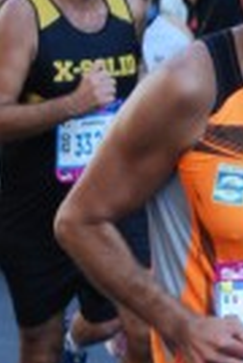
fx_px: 4190
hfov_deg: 3.3
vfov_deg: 4.9
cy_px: 352
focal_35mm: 416
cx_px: 239
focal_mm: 62
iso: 1000
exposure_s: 1/500
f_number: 5.3
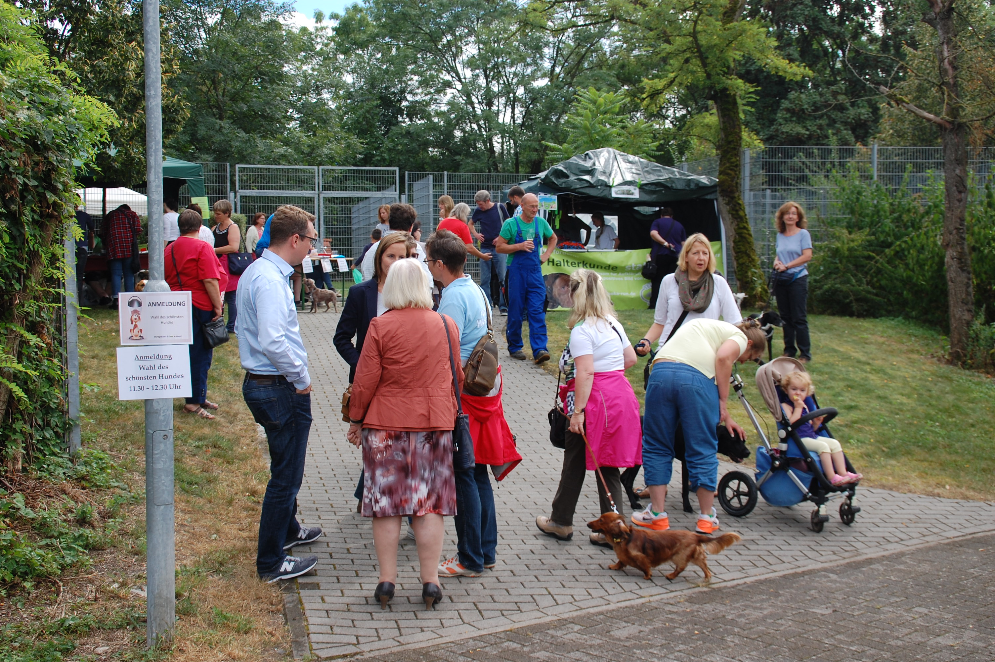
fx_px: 1325
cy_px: 331
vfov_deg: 28.0
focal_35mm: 48
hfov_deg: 41.1
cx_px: 498
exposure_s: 1/200
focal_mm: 32
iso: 200
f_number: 8
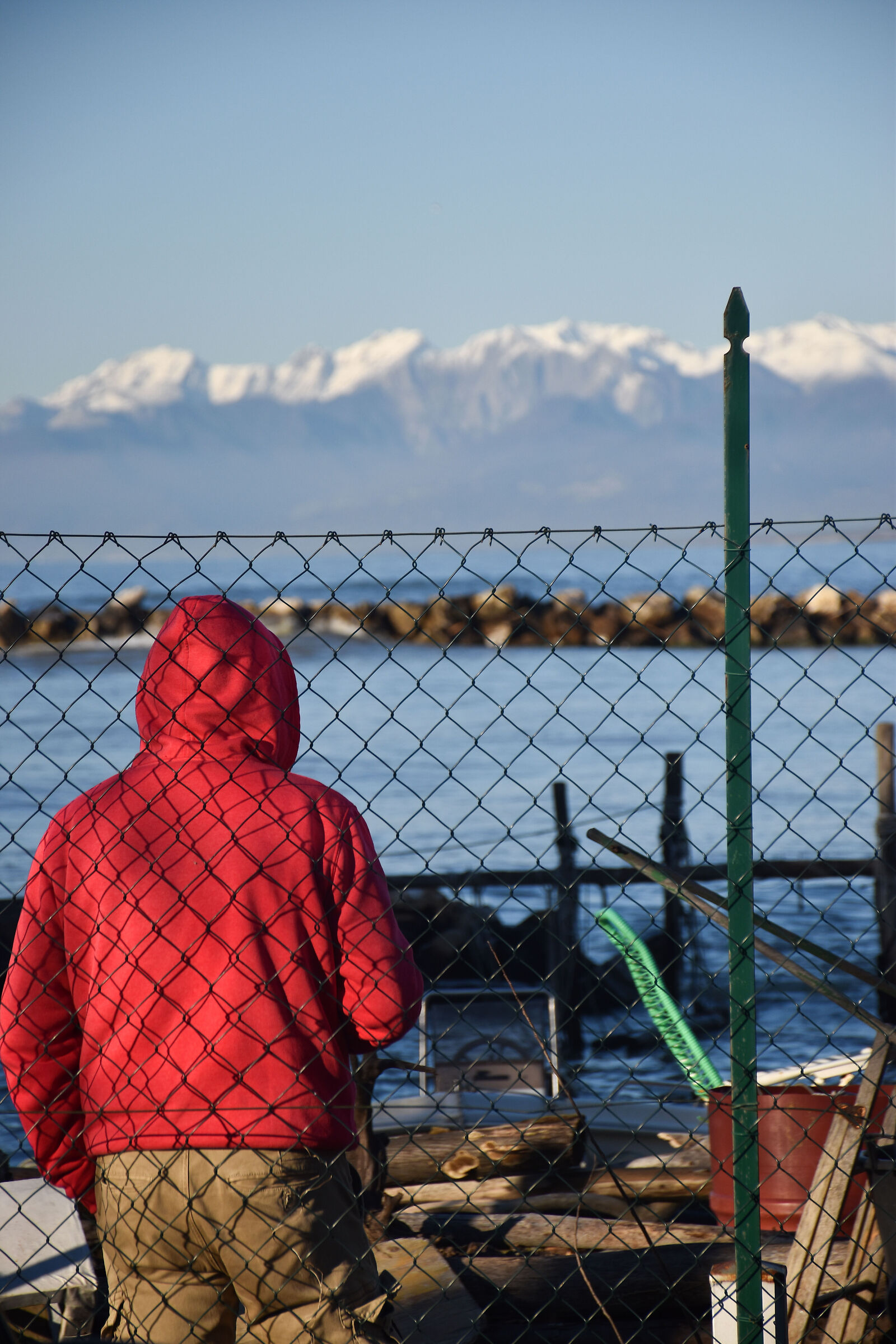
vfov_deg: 12.2
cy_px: 672
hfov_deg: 8.2
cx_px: 448
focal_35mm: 168
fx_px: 6272
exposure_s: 1/500
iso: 200
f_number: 5.6
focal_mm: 112
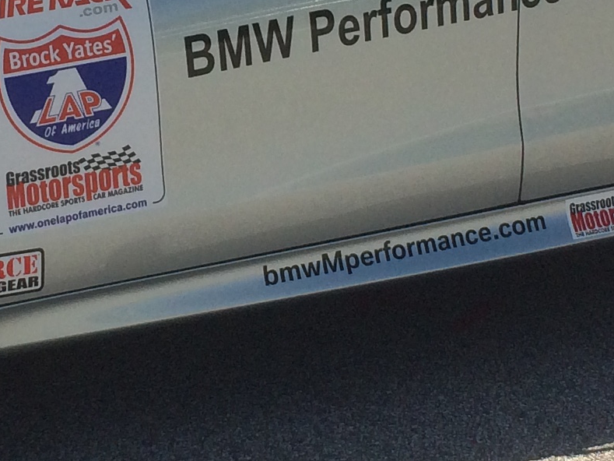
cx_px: 204
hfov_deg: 16.4
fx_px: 2129
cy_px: 36
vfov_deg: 12.3
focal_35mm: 120
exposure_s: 1/3165
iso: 40
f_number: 2.2
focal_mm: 4.15
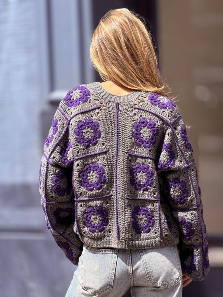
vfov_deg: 16.4
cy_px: 148
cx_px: 112
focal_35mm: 120
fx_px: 1031
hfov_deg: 12.3
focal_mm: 15.66
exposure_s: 1/644
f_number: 2.8
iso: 50
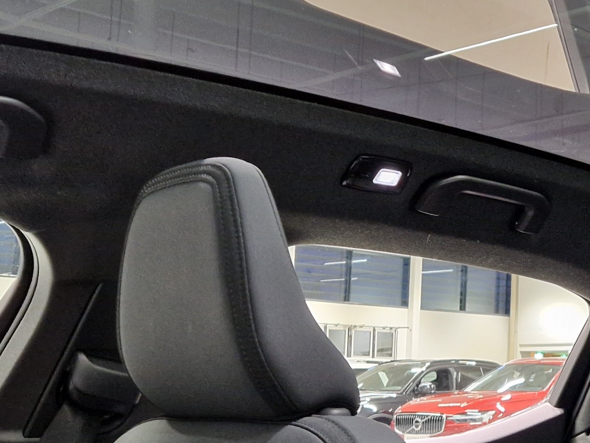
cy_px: 194
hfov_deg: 27.4
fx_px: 1142
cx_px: 583
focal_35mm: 67
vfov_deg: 21.9
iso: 640
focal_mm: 5.4
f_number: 1.8
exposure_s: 1/50
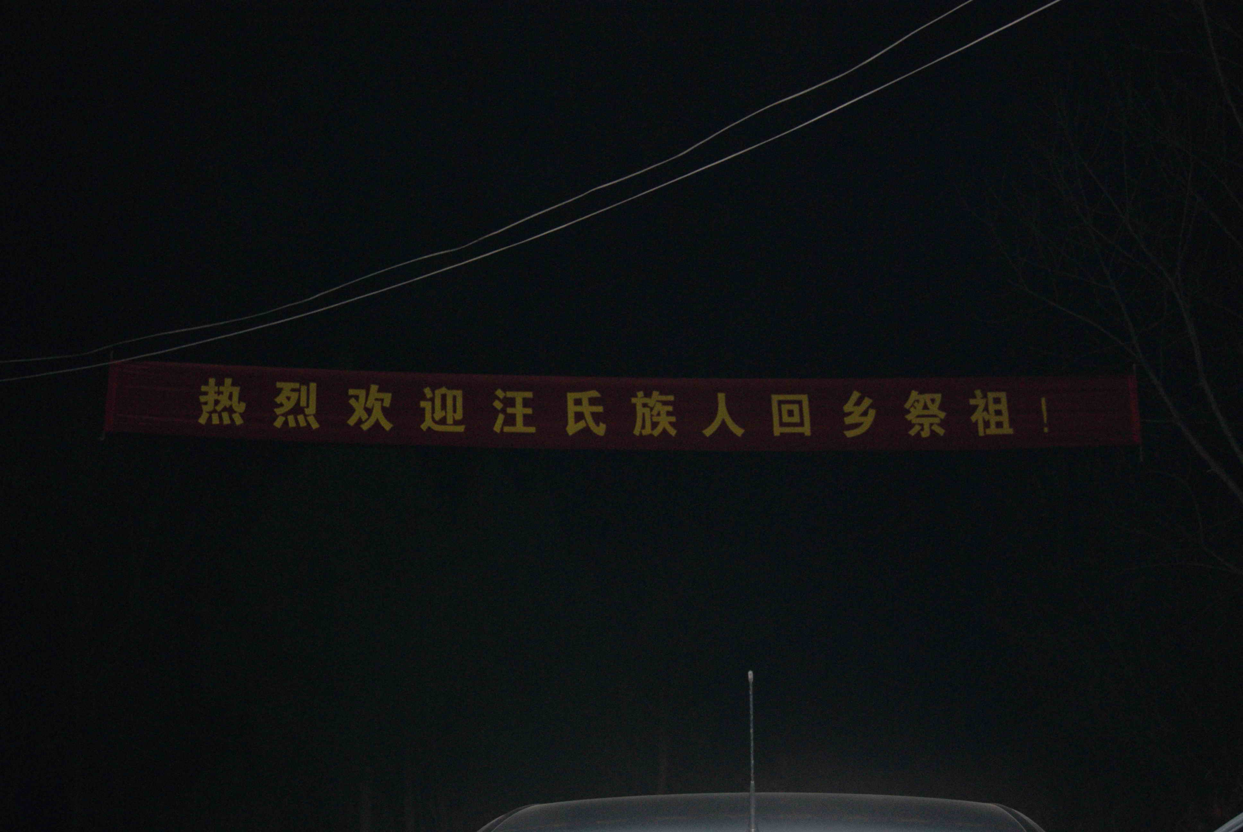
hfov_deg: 37.8
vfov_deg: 25.8
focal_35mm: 52
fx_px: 1815
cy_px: 416
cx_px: 622
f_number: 4.5
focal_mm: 35
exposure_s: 1/60
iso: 400
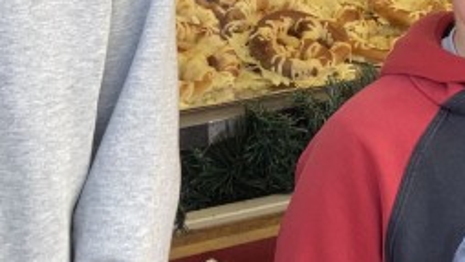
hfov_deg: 16.3
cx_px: 508
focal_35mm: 128
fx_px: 1579
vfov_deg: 9.1
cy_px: -187
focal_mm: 3.99
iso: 20
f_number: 1.8
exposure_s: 1/112
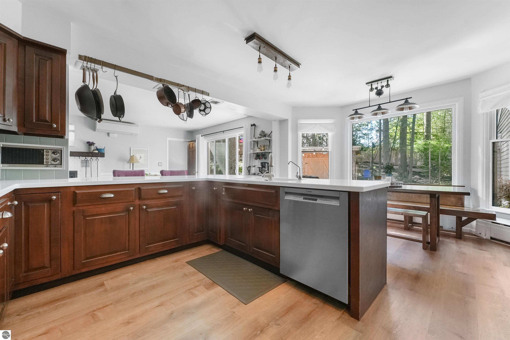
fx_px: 207
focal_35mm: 15
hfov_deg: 101.9
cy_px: 170
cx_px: 255
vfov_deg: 78.9
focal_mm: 14.6
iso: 12800
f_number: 11
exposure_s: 1/40
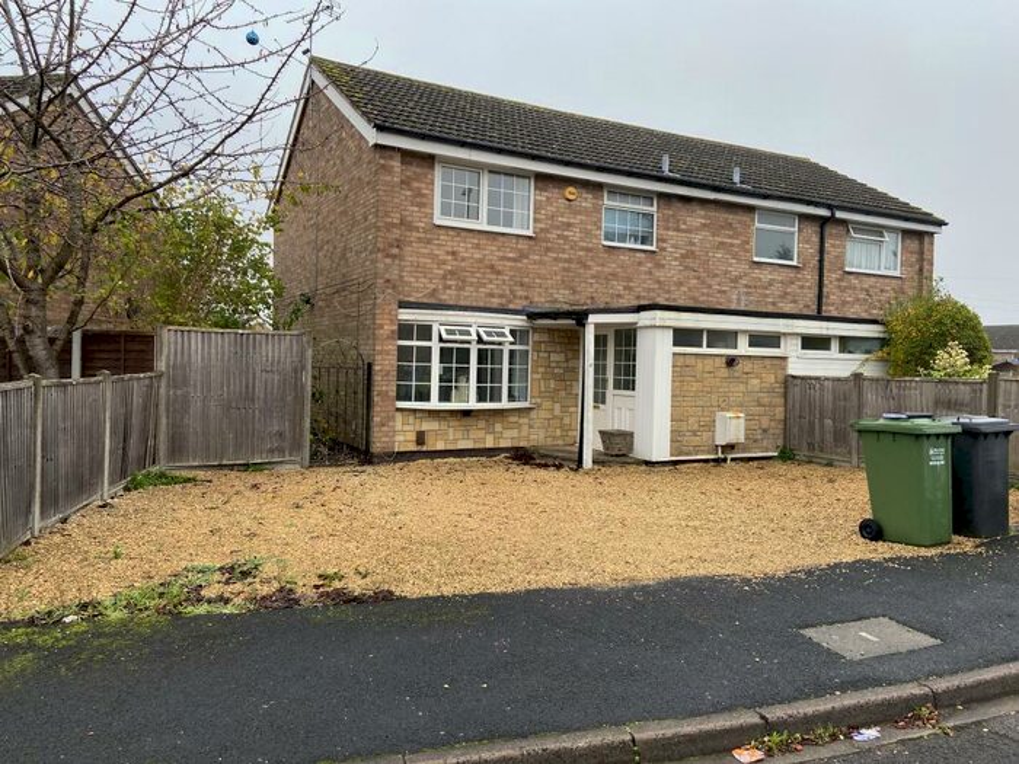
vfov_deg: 53.1
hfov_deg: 67.3
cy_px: 382
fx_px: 765
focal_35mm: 26
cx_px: 510
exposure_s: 1/211
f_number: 1.8
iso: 32
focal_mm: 4.25
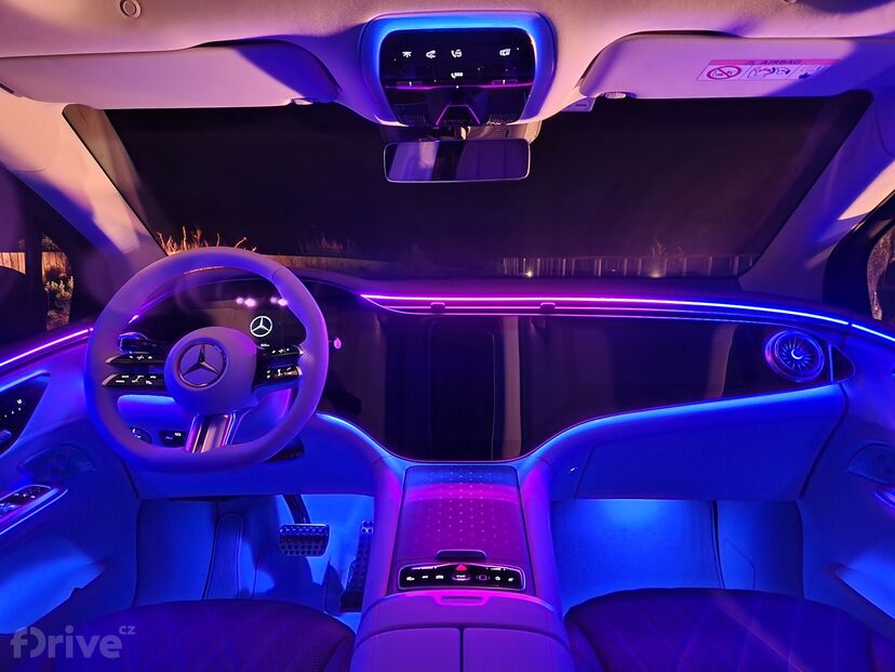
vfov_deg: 58.9
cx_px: 448
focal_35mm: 23
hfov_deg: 73.9
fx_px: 595
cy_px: 336
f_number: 1.8
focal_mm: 5.4
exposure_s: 1/10
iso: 800
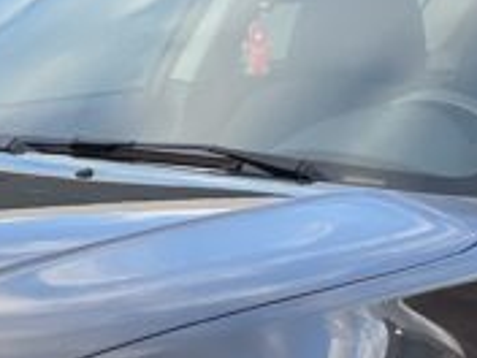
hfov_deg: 5.7
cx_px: 187
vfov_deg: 4.2
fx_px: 4823
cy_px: 220
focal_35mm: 350
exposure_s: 1/100
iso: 64
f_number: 2.8
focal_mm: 9
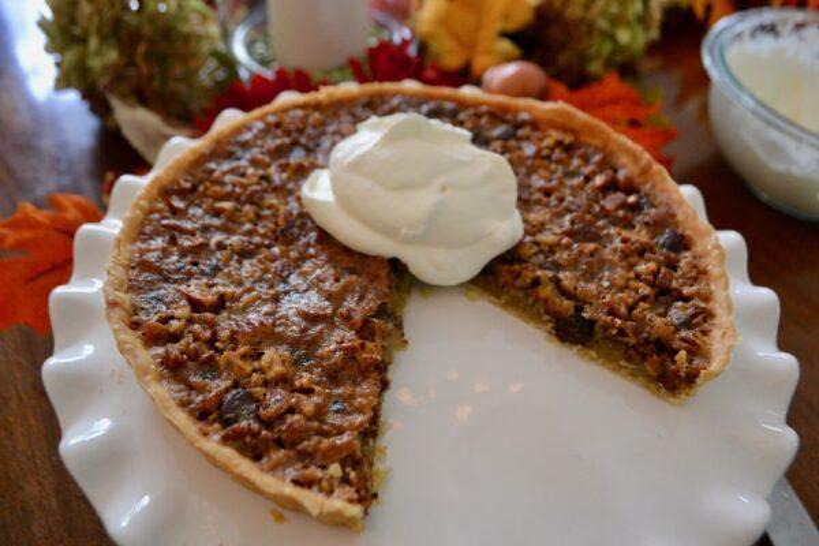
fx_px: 614
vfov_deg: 47.9
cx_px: 410
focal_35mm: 27
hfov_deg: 67.4
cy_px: 273
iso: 1800
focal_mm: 18
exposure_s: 1/60
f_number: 3.5
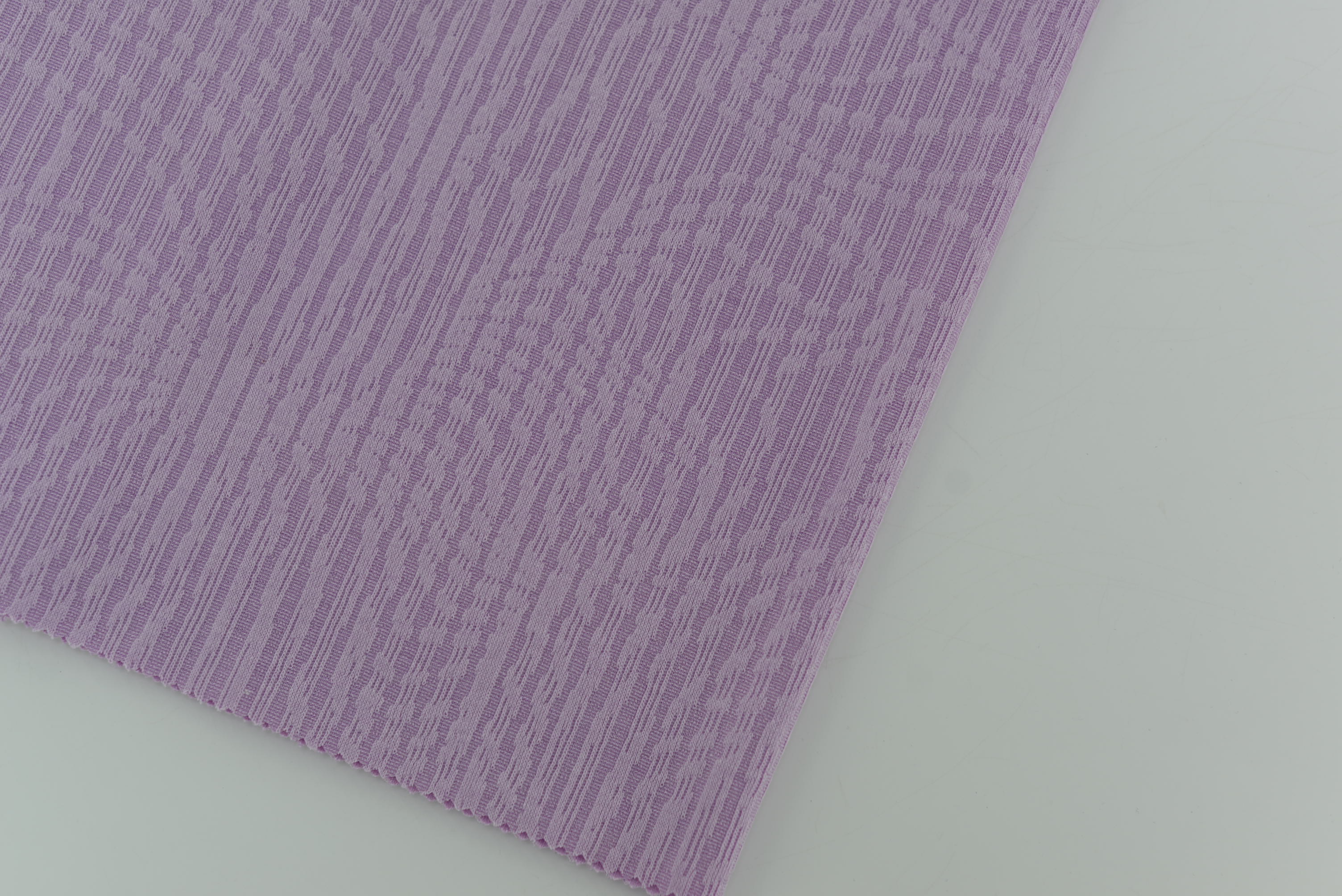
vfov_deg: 27.0
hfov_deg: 39.6
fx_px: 1865
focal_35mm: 50
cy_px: 448
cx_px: 671
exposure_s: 1/250
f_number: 3.5
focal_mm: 50
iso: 100
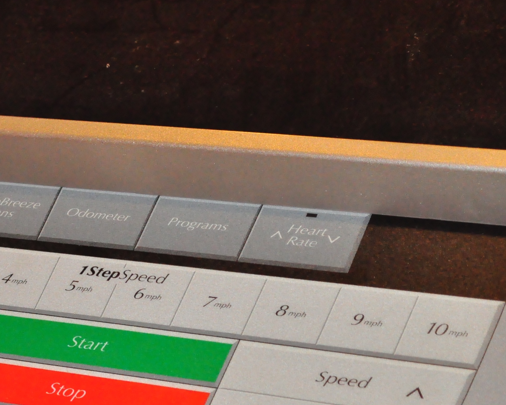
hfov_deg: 13.3
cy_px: 228
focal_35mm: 144
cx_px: 108
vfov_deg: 10.7
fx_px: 2157
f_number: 5.3
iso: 2500
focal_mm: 46
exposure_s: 1/125
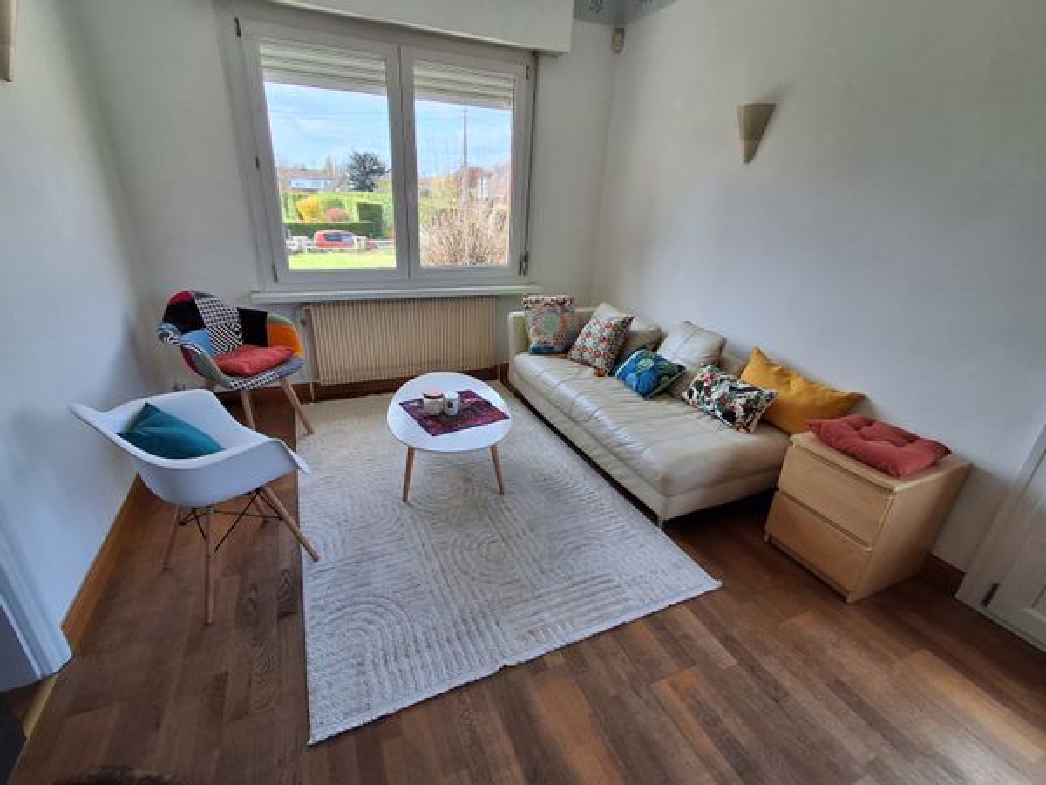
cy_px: 392
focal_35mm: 16
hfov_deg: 94.5
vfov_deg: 78.1
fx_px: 483
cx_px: 523
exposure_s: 1/161
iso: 40
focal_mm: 1.64
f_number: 2.2
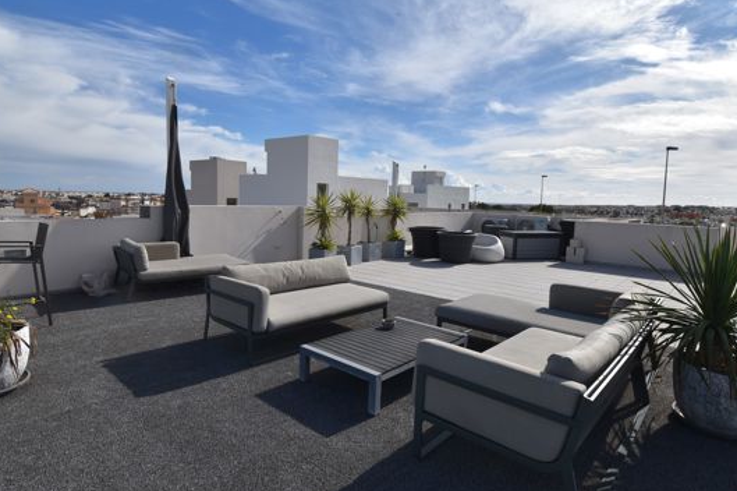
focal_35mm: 20
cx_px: 350
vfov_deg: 61.8
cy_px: 232
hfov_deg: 84.0
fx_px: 409
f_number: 10
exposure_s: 1/400
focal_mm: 10
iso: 100
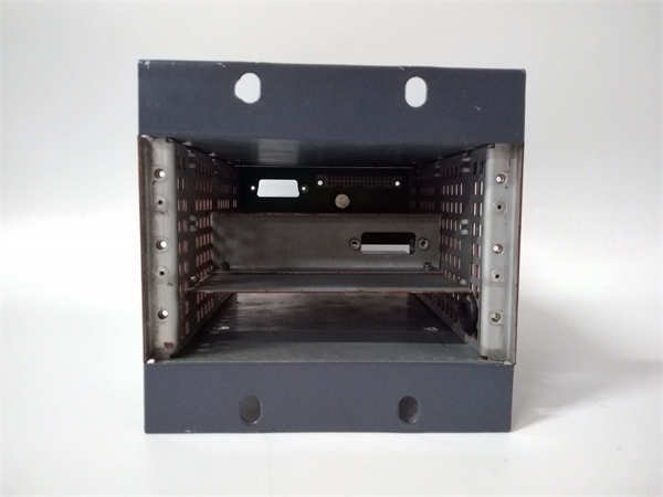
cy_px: 248
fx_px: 517
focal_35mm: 27
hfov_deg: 65.3
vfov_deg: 51.4
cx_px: 332
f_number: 2
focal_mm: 3.79
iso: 805
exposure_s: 1/33
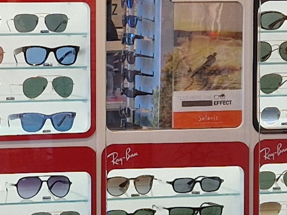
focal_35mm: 169
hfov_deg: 11.5
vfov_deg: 8.8
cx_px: -15
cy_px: 95
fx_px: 1401
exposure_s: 1/171
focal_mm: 5.4
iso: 50
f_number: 1.8
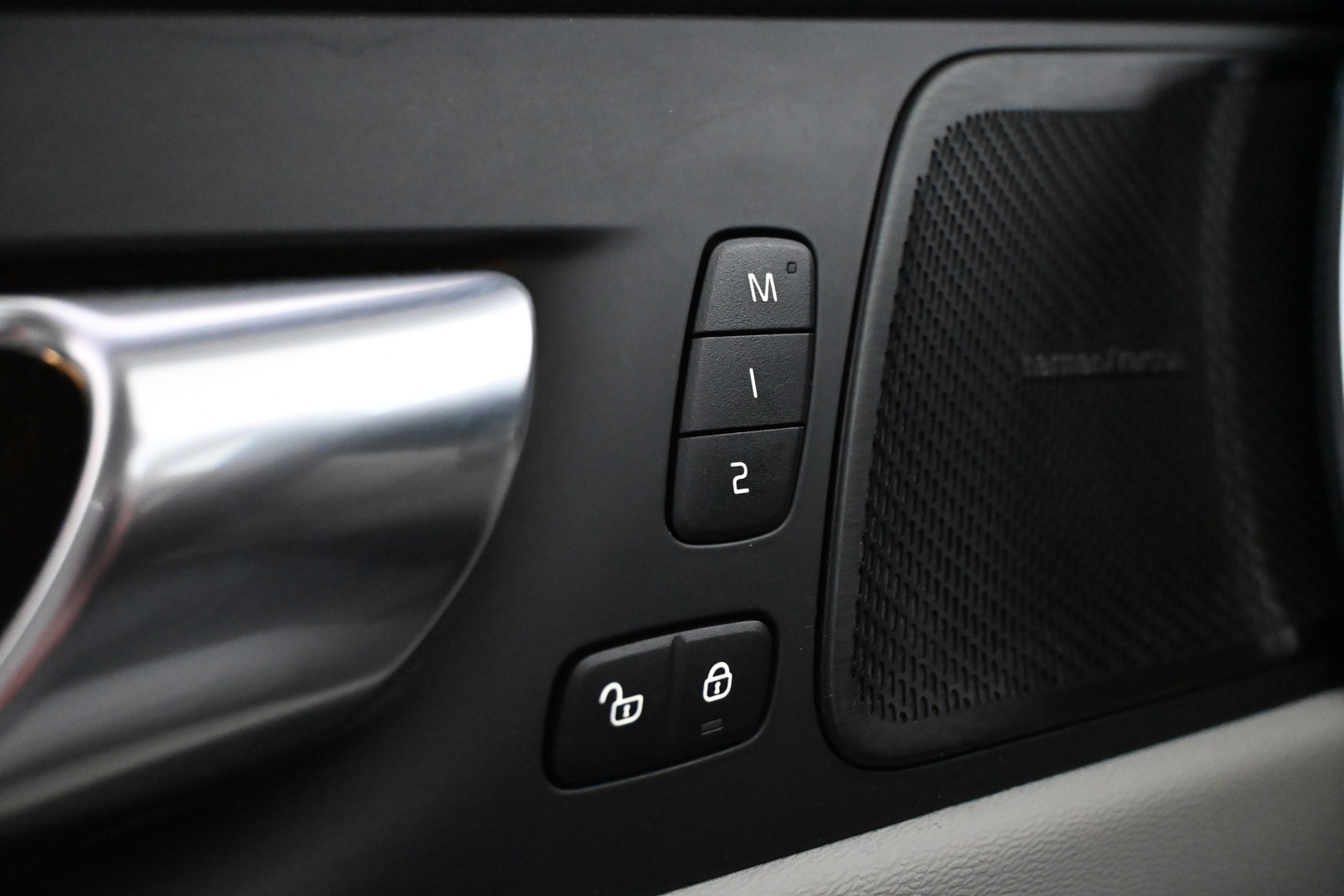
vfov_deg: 40.0
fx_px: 1232
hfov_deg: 57.2
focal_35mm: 33
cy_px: 448
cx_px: 672
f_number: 4
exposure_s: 1/60
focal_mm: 22
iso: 7200
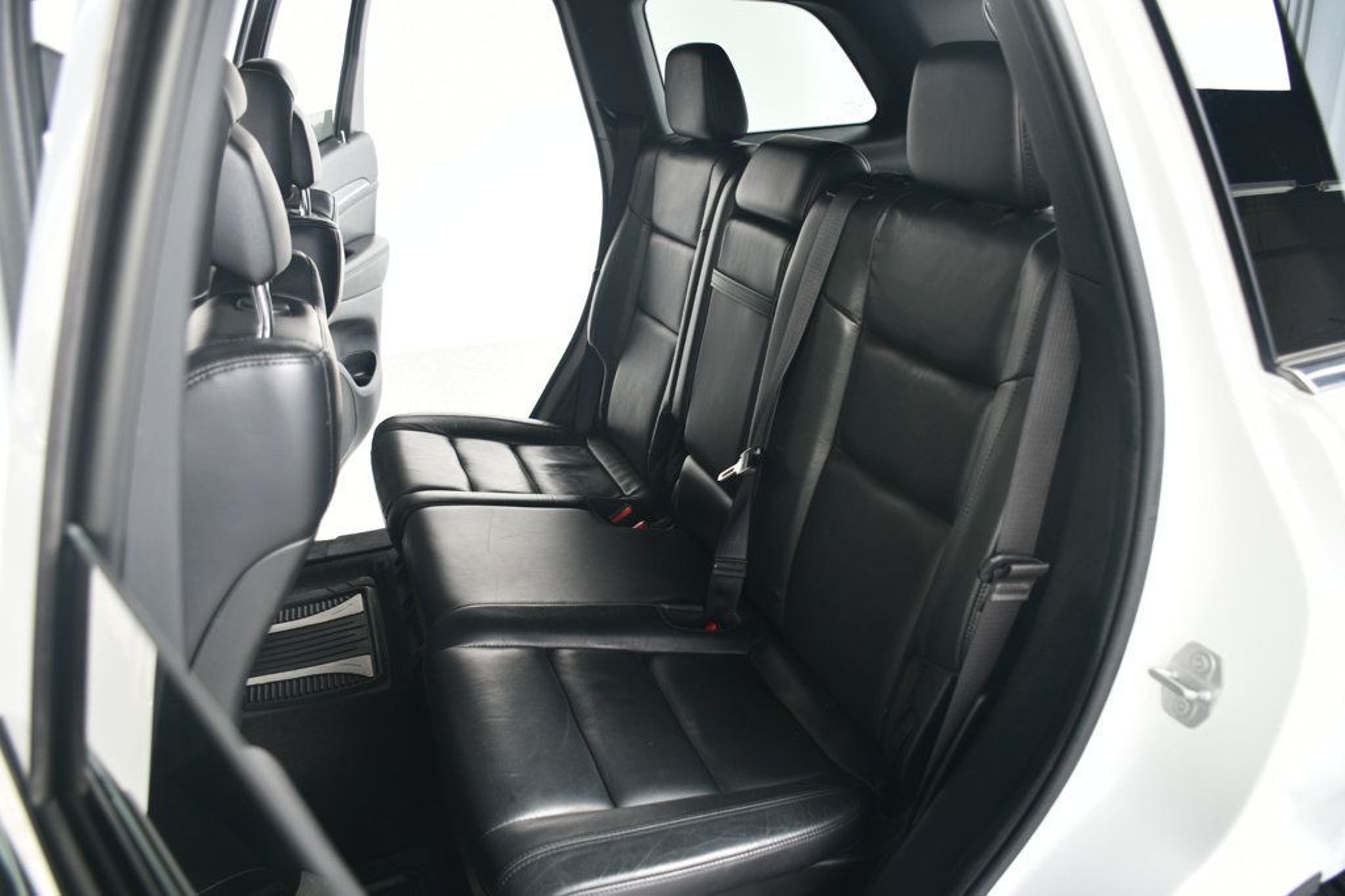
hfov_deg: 67.4
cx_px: 672
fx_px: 1008
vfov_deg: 47.9
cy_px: 448
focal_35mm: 27
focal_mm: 18
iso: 100
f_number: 3.5
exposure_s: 1/160
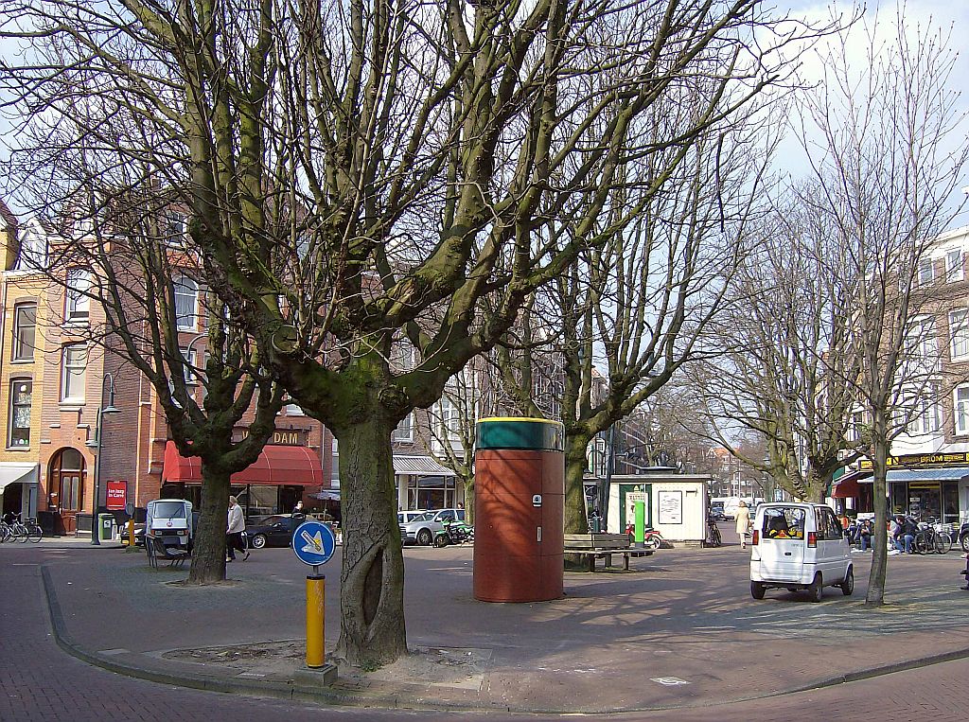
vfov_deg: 39.5
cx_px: 484
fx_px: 1005
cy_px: 361
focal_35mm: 36
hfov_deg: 51.5
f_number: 4.7
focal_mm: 6
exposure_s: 1/343
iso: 100
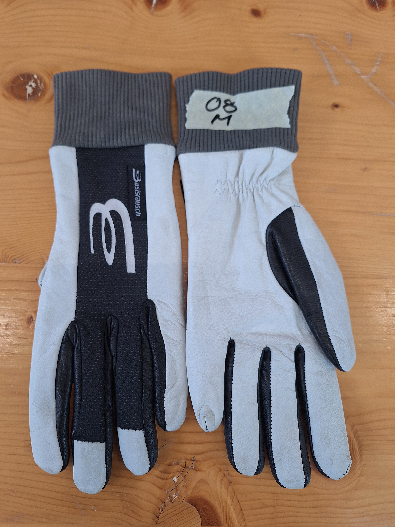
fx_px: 350
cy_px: 264
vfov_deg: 73.9
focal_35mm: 23
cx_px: 198
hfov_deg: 58.9
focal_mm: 5.54
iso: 100
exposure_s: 1/50
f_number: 1.8
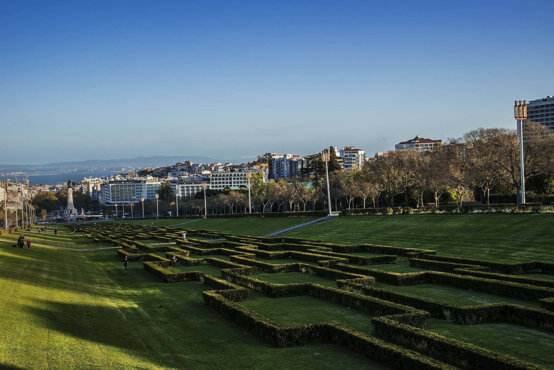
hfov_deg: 44.5
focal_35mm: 44
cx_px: 277
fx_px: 677
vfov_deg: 30.5
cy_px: 185
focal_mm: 44
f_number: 13
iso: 250
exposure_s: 1/60
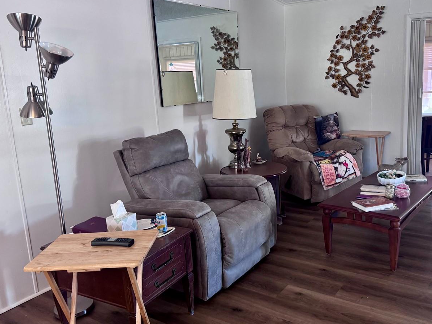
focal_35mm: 32
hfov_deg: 56.4
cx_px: 257
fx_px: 399
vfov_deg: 44.1
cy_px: 154
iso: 500
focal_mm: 6.76
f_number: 1.78
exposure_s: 1/60
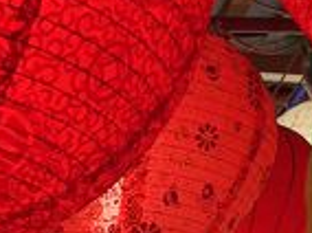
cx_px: 305
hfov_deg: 15.0
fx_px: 1170
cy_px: 423
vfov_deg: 10.7
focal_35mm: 130
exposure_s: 1/100
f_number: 2.2
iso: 40
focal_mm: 4.15
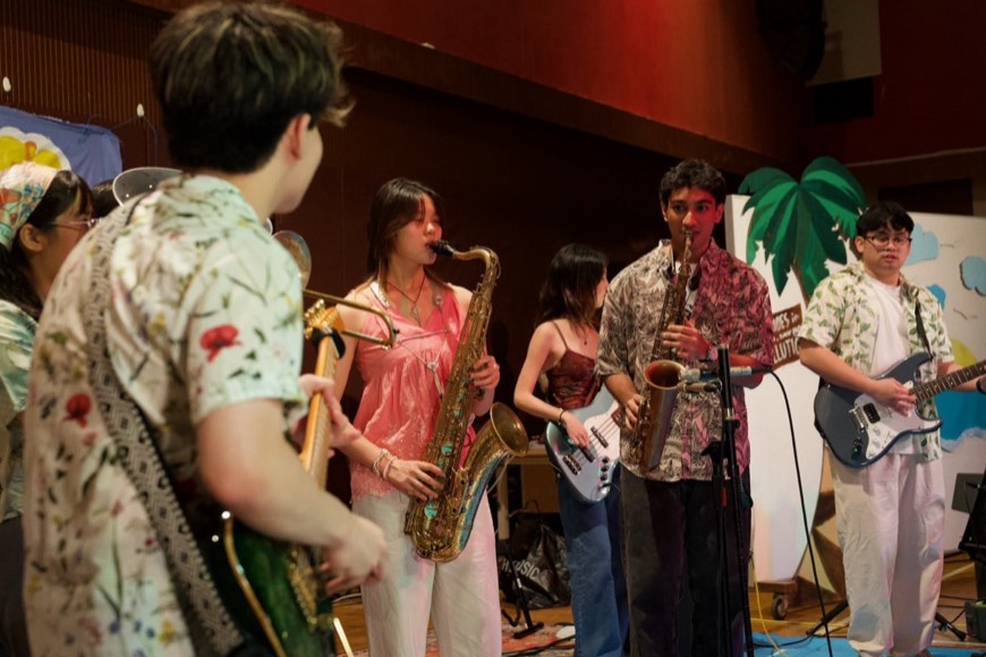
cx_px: 494
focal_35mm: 54
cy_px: 299
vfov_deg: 25.1
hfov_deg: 36.9
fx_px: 1479
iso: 8000
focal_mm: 47
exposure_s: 1/160
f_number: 4
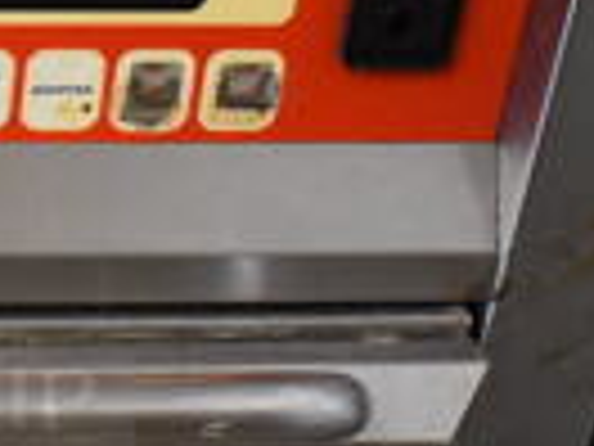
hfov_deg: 14.9
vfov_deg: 12.3
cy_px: 212
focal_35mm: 120
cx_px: -364
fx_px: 2059
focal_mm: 18
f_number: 3.5
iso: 2200
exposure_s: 1/125
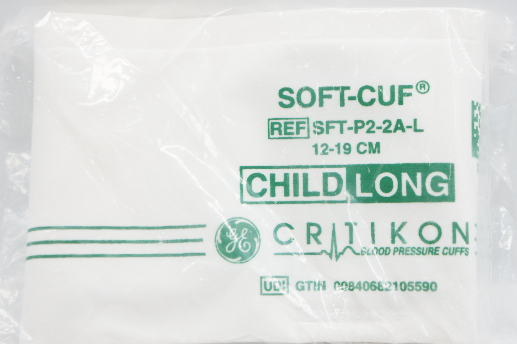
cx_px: 258
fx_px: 1184
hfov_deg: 24.6
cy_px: 172
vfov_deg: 16.5
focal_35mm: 82
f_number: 5.6
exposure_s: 1/40
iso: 200
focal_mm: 55
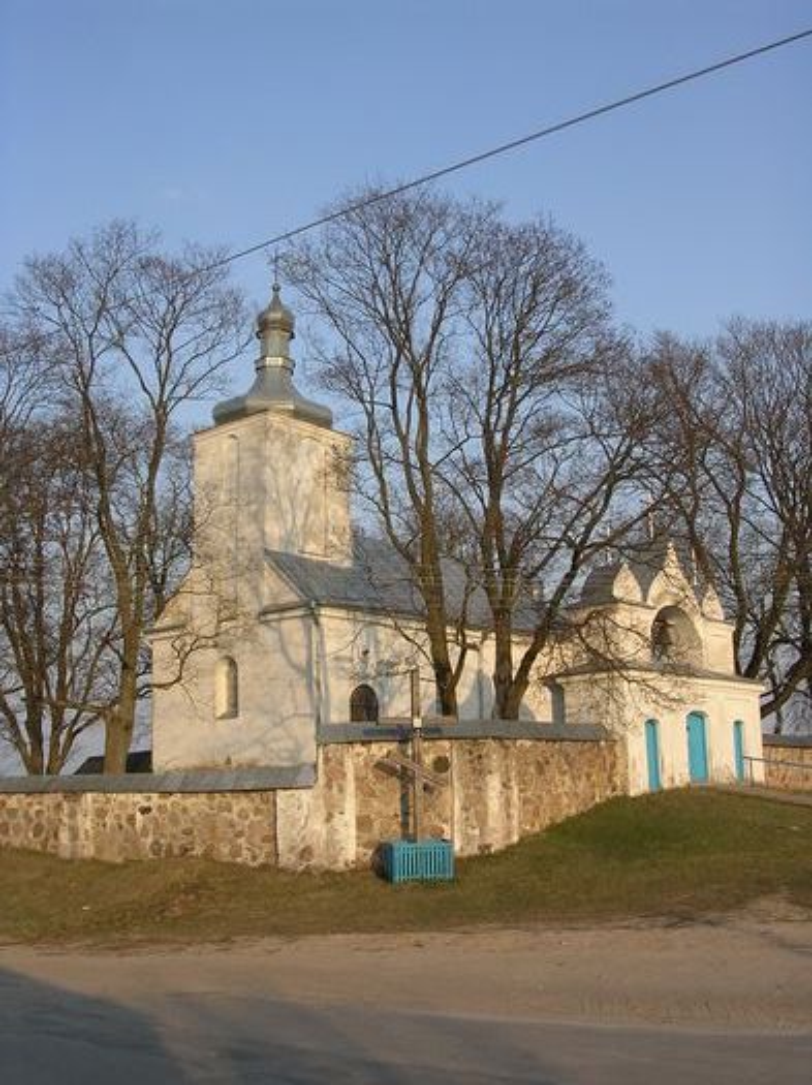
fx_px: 1190
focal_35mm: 38
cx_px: 406
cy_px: 542
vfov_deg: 49.0
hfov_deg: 37.7
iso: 100
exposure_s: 1/154
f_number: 5.6
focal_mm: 5.8
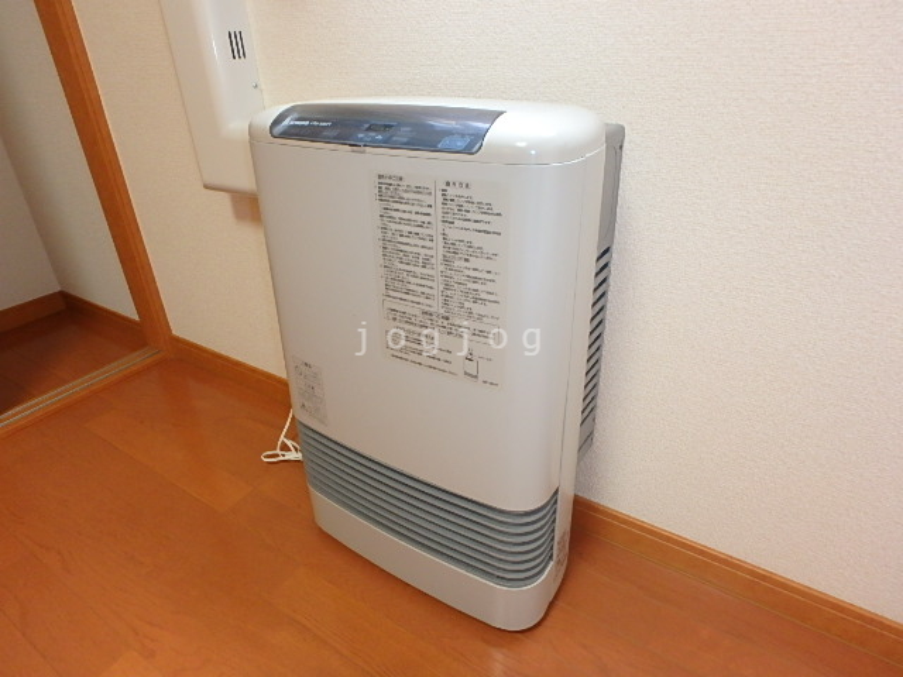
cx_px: 452
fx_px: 548
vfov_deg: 63.4
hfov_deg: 79.0
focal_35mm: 21
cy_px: 338
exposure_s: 1/30
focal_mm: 3.7
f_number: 3.5
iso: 320
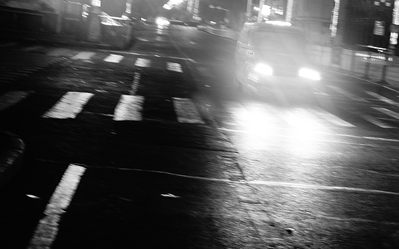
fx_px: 1033
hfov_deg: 21.8
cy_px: 76
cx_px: 261
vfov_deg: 13.7
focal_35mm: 95
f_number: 4.5
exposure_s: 1/3
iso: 200
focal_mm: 28
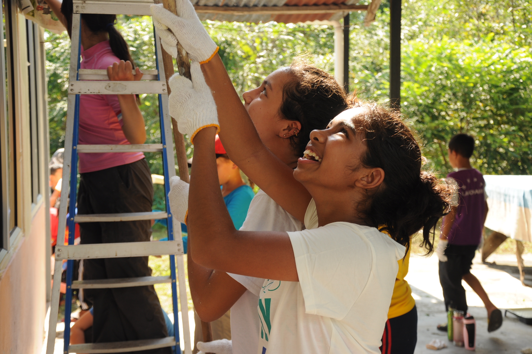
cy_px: 177
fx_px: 775
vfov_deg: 25.7
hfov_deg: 37.9
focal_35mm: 52
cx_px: 266
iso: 200
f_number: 6.3
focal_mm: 35
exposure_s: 1/160
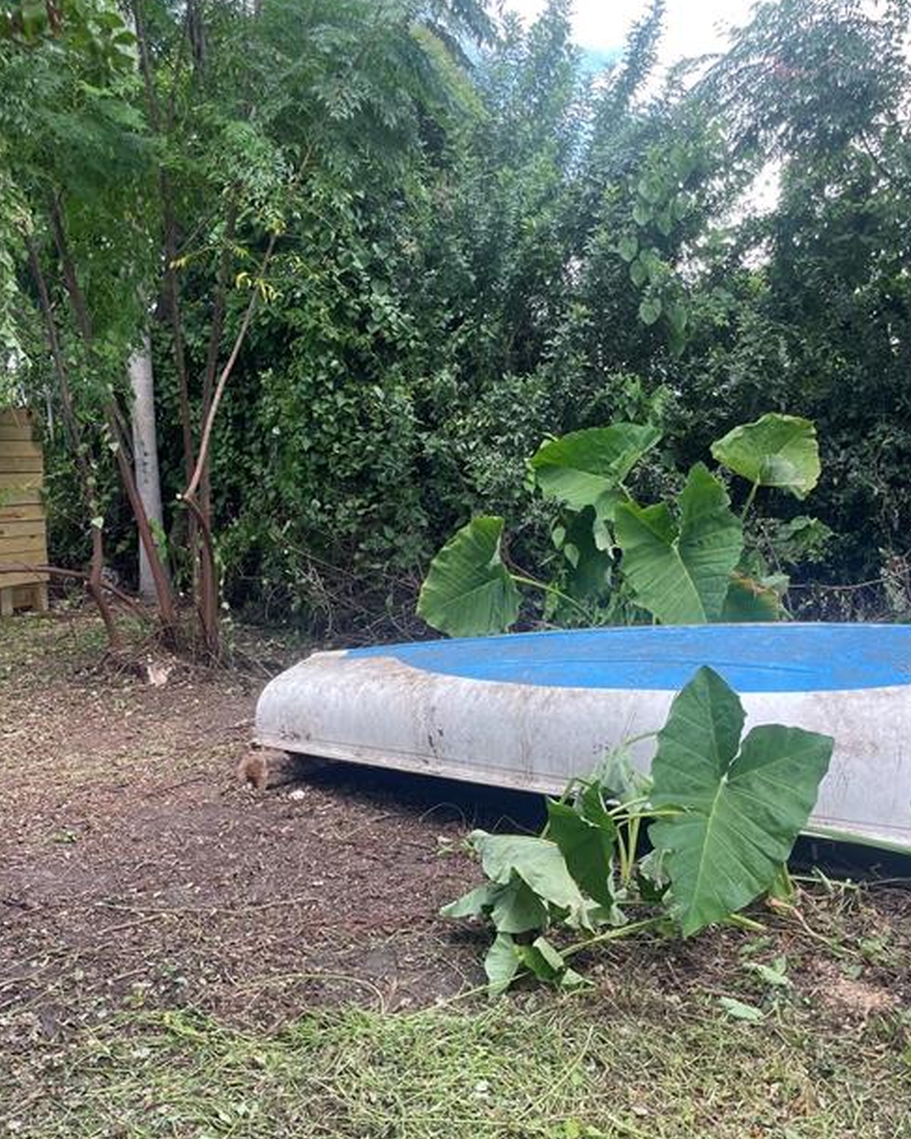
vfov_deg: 55.4
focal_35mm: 32
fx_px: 1079
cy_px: 668
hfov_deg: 45.8
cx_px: 443
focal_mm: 4.2
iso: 32
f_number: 1.6
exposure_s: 1/321
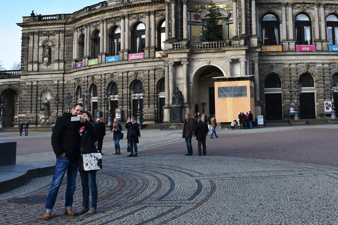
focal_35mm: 51
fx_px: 479
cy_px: 45
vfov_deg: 26.0
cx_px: 251
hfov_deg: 38.0
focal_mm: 20
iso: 100
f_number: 8
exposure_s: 1/125
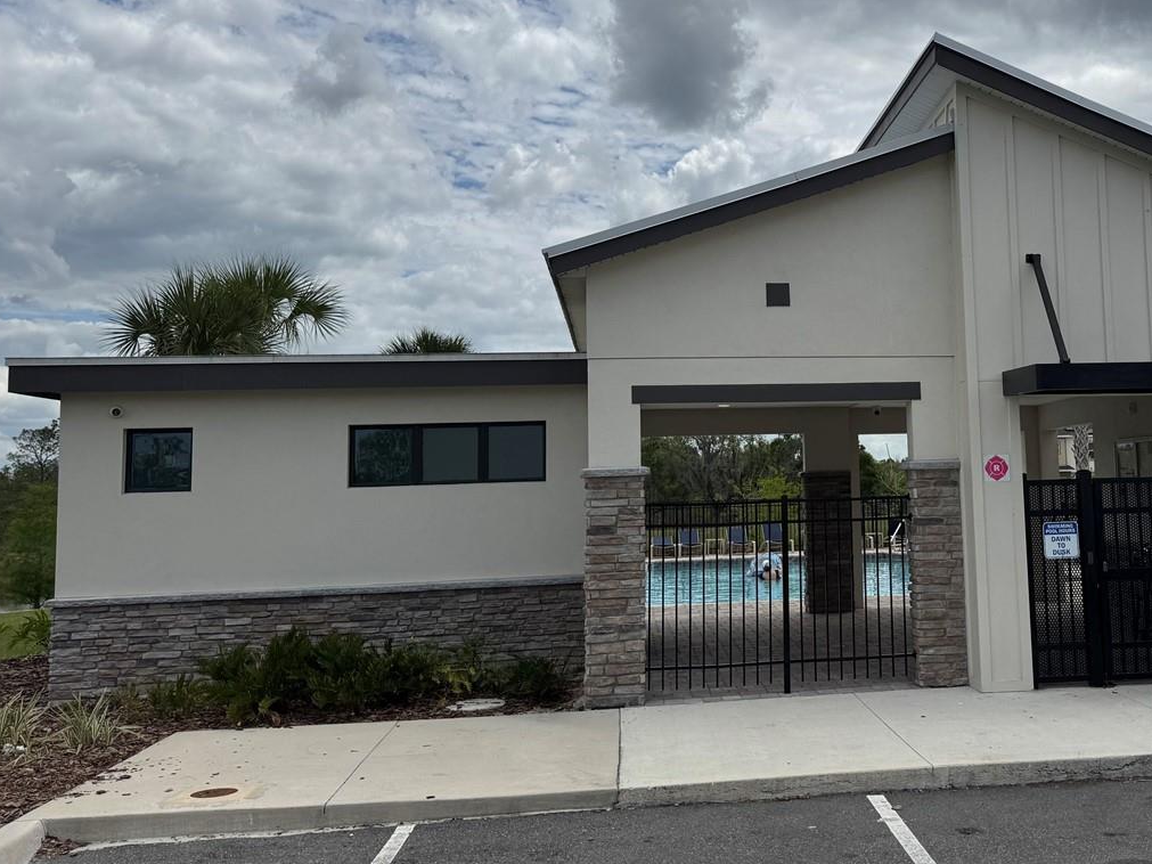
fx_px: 1264
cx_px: 828
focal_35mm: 38
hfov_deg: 47.6
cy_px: 353
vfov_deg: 37.6
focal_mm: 6.76
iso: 80
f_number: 1.78
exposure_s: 1/10417
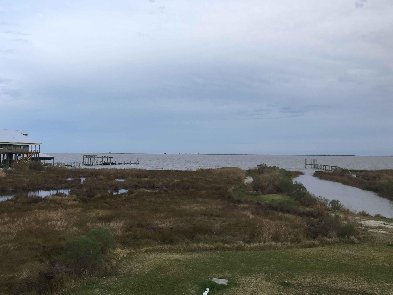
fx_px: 420
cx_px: 162
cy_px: 143
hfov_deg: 49.9
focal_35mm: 37
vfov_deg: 38.7
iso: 25
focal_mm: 4.15
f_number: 2.2
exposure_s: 1/549
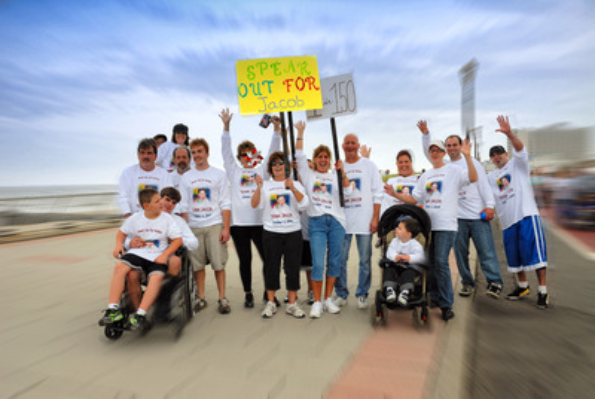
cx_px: 298
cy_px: 200
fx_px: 497
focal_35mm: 30
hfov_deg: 61.9
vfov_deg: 43.7
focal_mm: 20
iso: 200
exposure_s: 1/250
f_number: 10
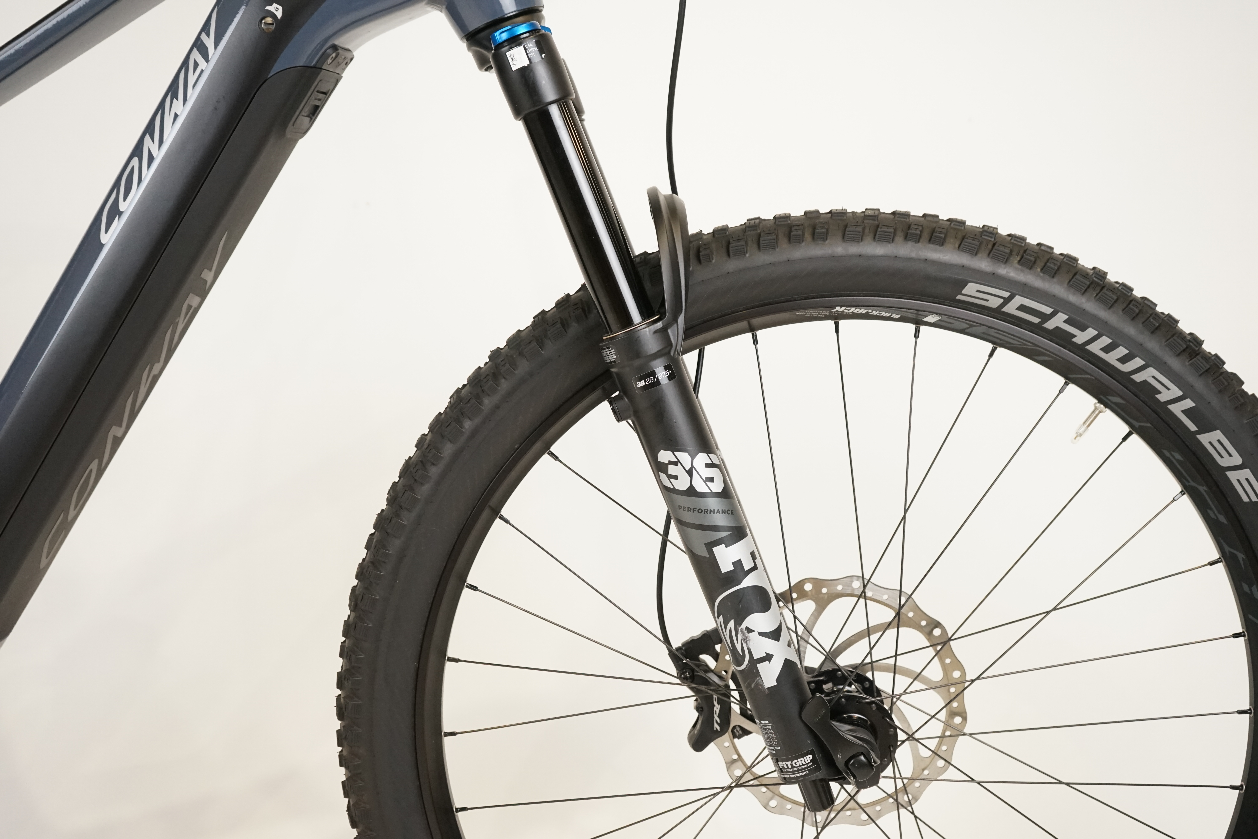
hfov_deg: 48.5
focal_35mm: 40
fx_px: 1398
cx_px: 629
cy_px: 420
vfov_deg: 33.4
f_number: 5.6
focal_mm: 40
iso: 2500
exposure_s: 1/200
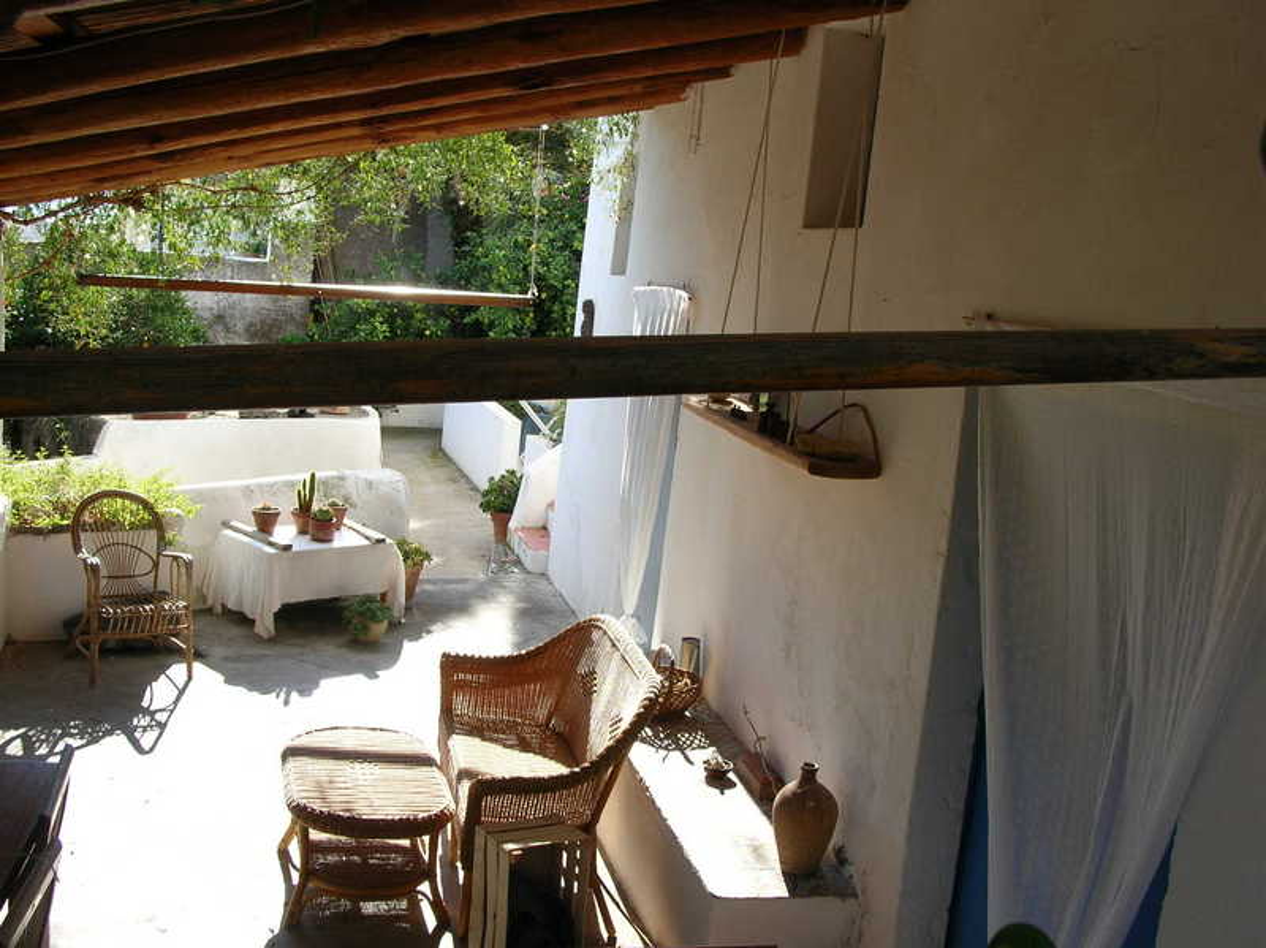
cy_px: 474
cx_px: 633
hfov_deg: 51.4
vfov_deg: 39.6
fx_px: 1316
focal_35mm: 36
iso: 50
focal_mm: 6
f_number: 3.7
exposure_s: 1/180
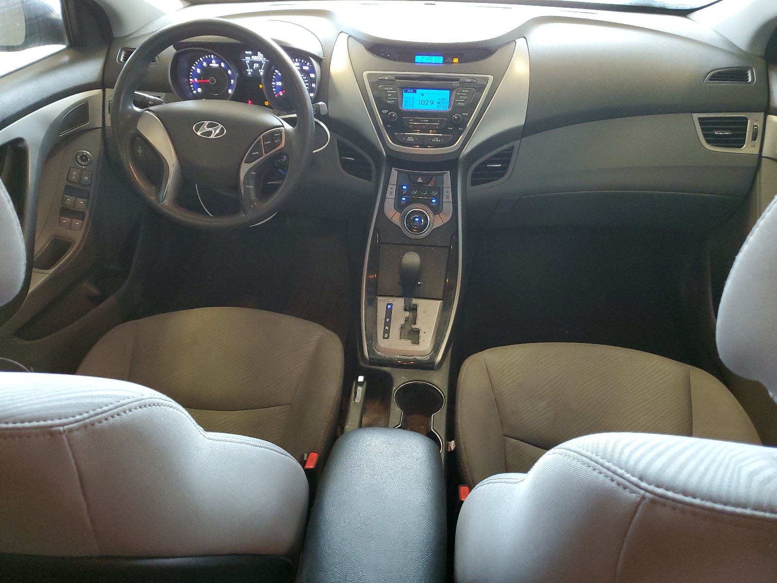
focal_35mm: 26
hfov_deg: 67.3
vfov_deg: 53.1
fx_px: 584
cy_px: 292
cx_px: 388
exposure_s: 1/60.2
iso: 269
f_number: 1.5
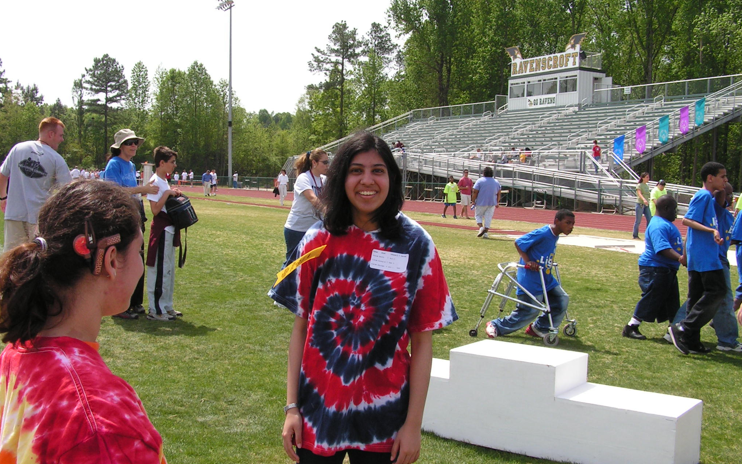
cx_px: 353
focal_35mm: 45
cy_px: 235
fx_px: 910
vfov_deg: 28.6
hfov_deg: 44.3
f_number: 5.6
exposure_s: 1/250
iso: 50
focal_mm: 6.3
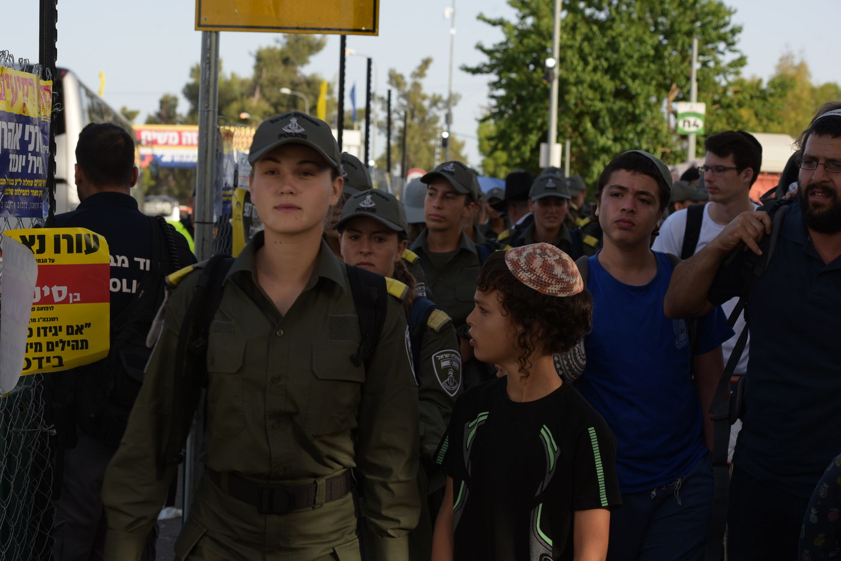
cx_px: 420
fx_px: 1822
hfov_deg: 26.0
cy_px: 280
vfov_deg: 17.5
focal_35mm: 78
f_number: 9
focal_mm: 78
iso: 100
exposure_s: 1/125
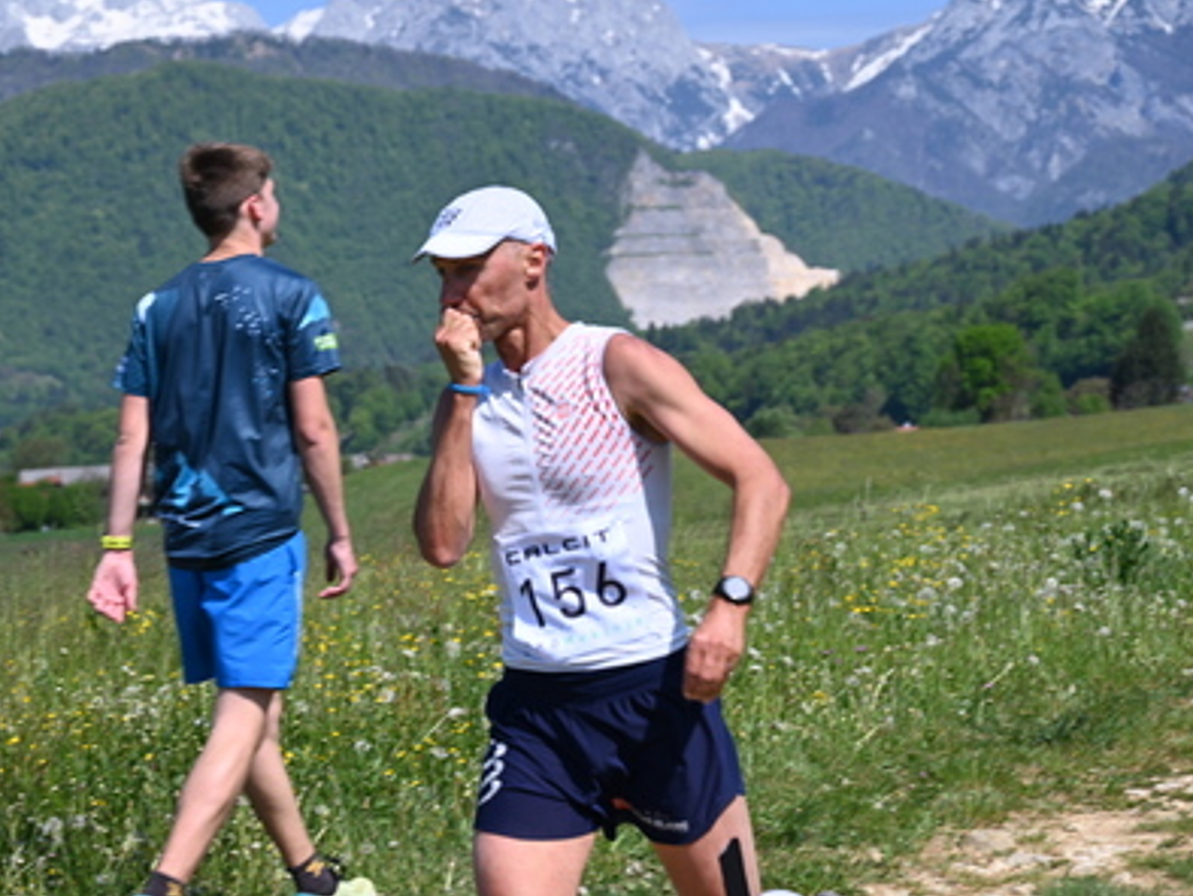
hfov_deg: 17.4
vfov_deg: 13.1
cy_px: 445
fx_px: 3897
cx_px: 560
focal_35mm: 113
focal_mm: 103
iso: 100
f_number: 7.1
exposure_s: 1/400
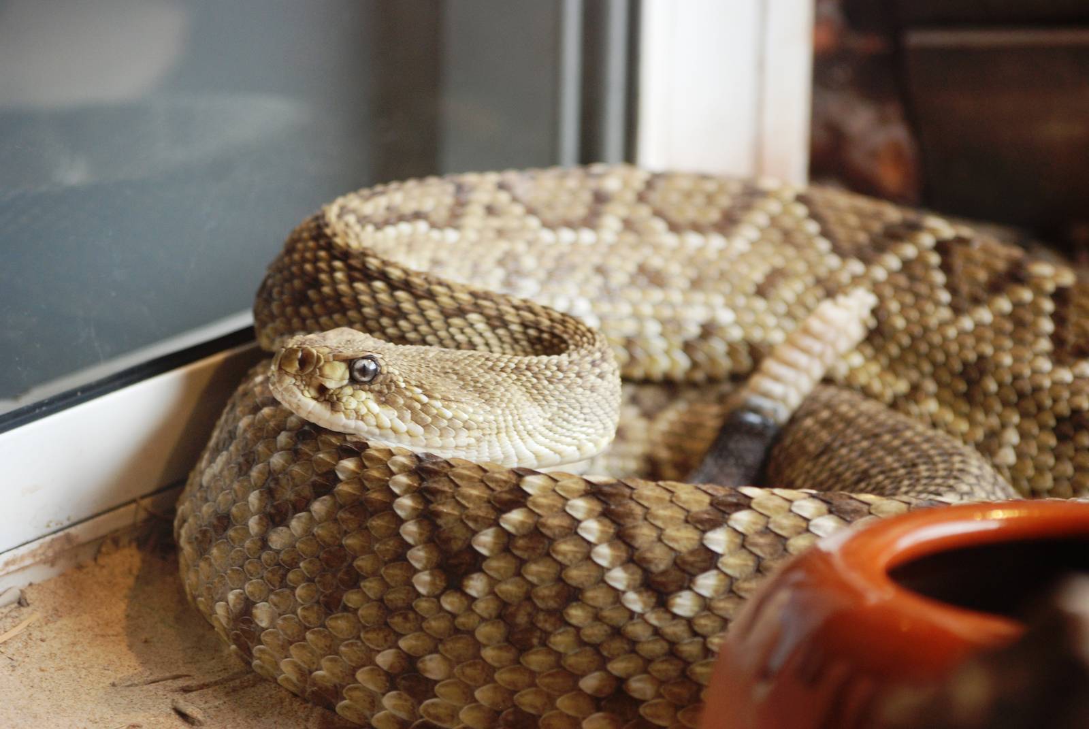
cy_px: 364
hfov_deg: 10.1
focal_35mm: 202
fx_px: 6133
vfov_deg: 6.8
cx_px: 544
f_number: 4.5
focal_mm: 135
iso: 400
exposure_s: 1/100
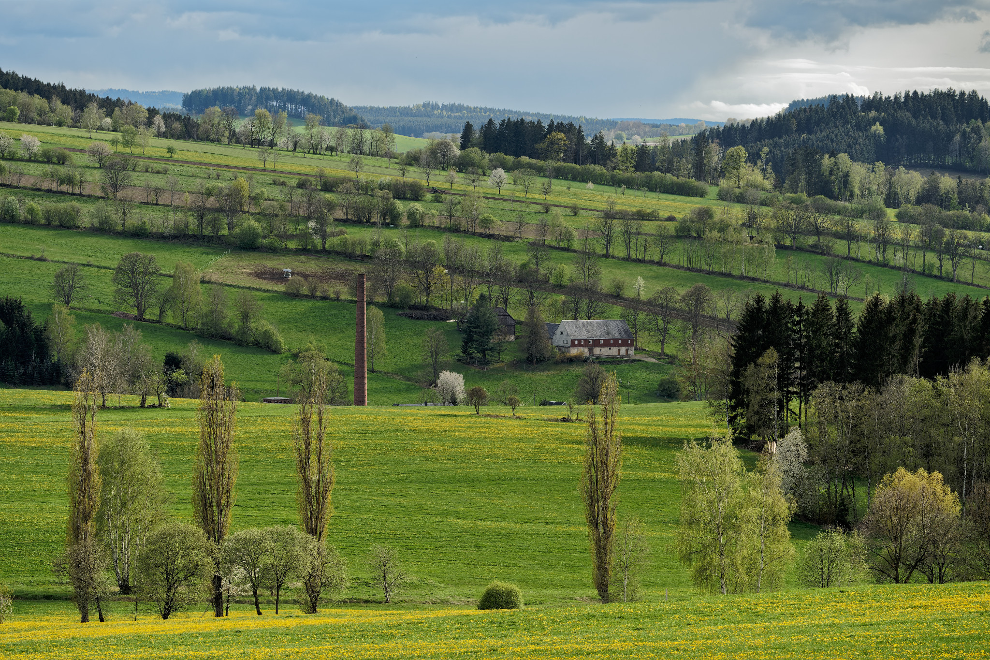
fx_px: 3946
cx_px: 495
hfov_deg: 14.3
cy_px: 330
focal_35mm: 144
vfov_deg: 9.6
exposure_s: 1/160
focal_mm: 143.5
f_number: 8
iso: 200
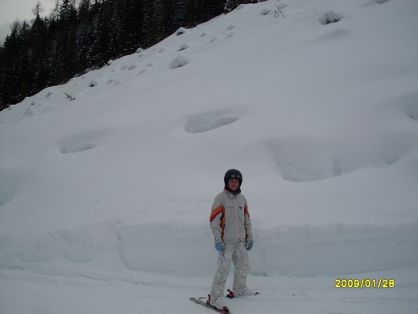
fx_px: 459
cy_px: 157
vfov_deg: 37.7
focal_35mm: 38
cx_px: 209
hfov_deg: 49.0
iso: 80
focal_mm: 6.3
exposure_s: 1/180
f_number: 8.4
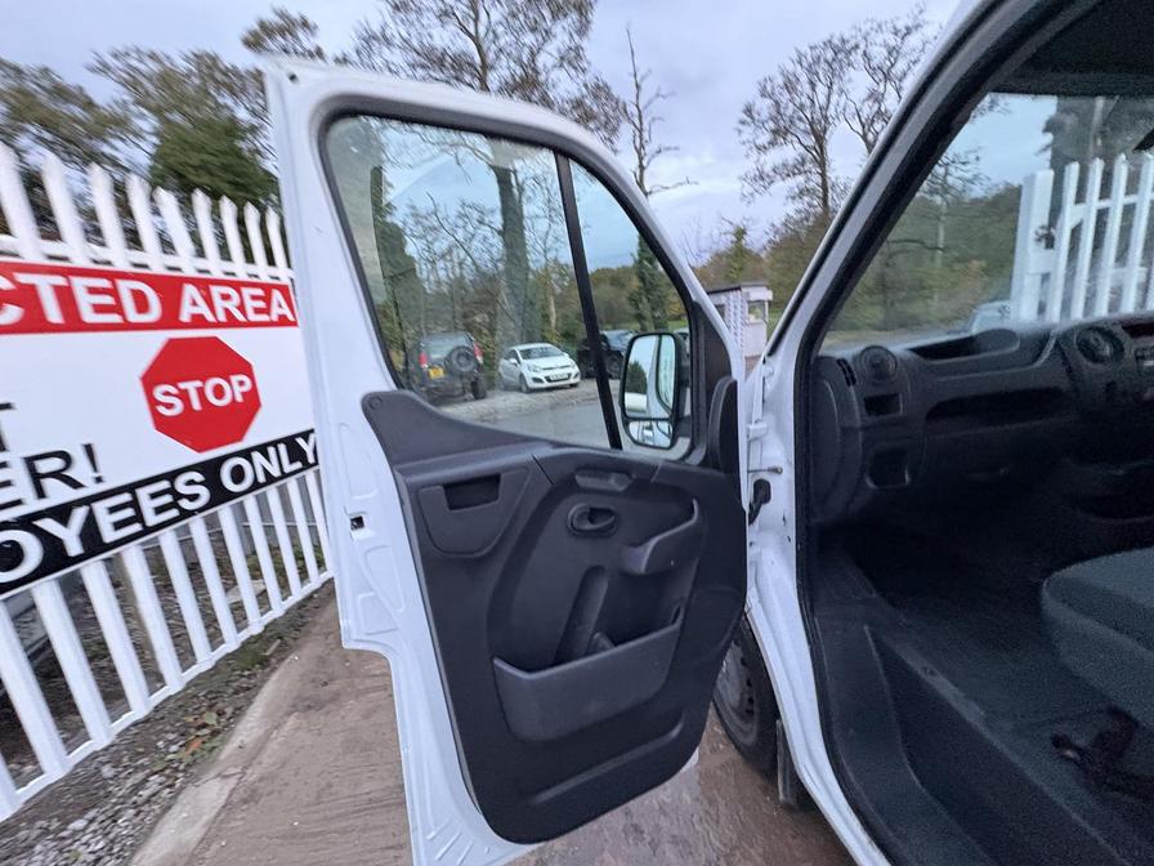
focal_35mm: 14
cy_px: 433
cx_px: 577
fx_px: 467
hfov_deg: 102.1
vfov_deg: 85.7
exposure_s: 1/51
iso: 1000
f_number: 2.2
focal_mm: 2.22
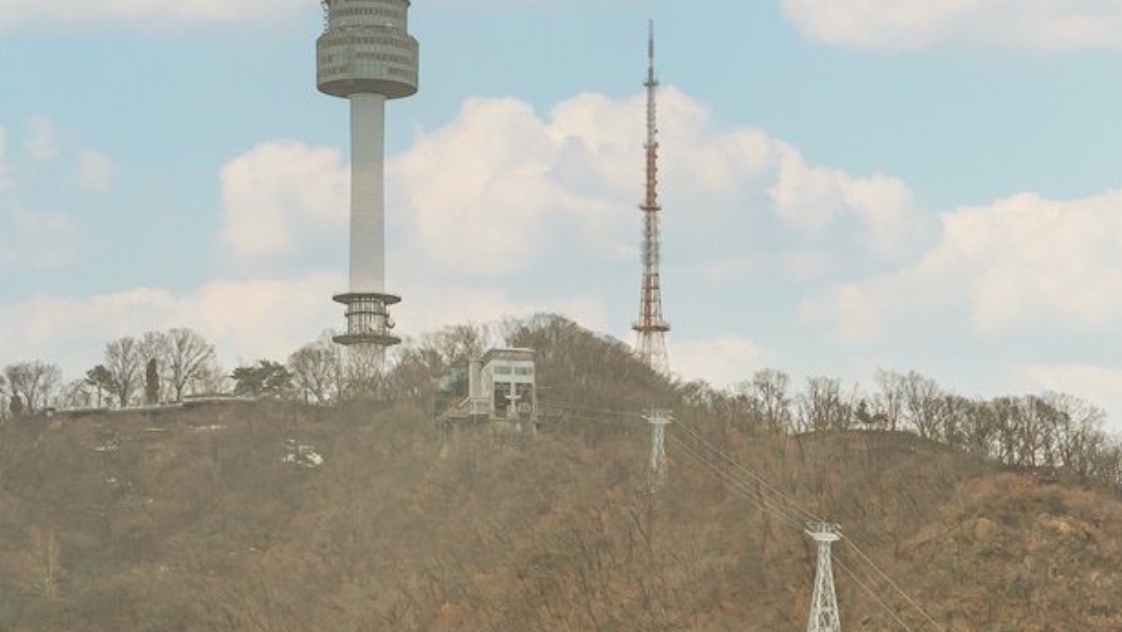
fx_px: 4880
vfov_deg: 7.4
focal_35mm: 164
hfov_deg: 13.1
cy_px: 352
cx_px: 304
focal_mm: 50
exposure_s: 1/500
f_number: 2.2
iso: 100
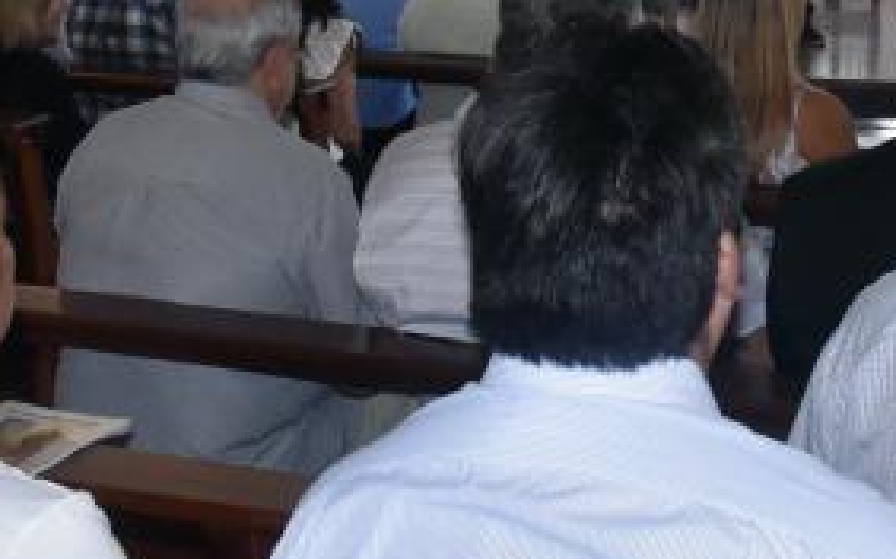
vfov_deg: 10.0
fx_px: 3121
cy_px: -189
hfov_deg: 16.0
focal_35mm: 128
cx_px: 912
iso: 1600
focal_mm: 23
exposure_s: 1/250
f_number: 7.1
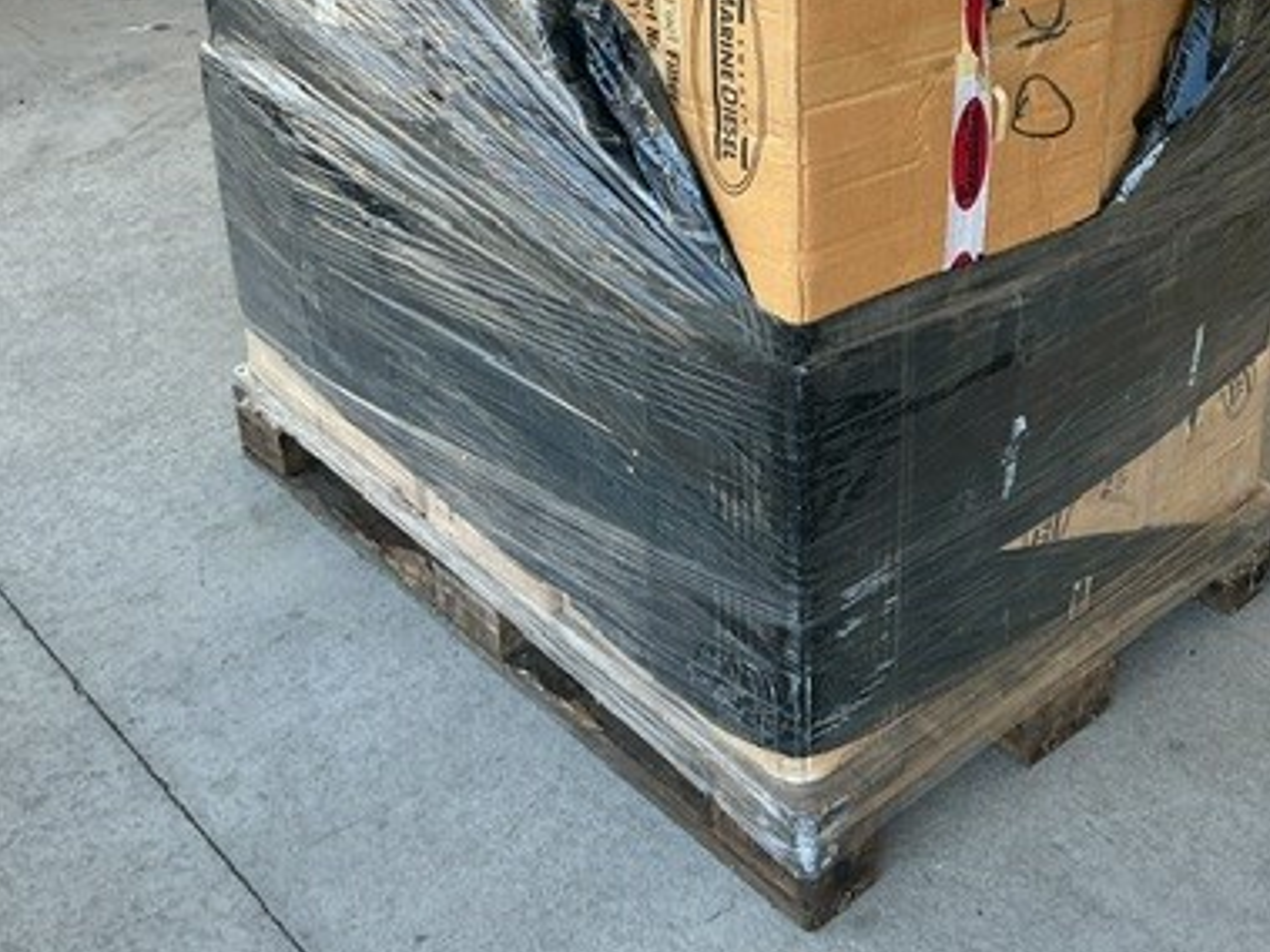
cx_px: 791
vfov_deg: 29.1
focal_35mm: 49
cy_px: 225
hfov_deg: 38.7
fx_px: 1797
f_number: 1.8
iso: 20
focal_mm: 3
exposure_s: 1/120
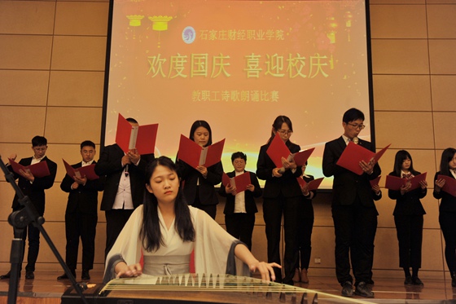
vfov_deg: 36.9
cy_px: 152
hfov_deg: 53.1
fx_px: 456
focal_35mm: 36
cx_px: 228
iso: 800
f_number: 6.3
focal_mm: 36
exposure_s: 1/40
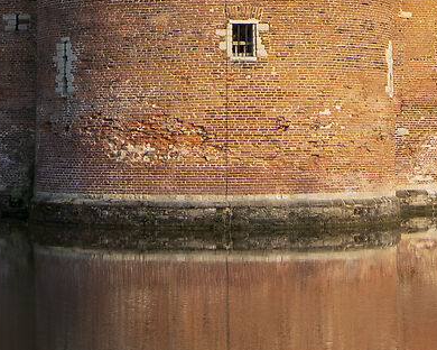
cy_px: -315
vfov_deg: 11.2
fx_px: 1643
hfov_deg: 15.1
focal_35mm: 127
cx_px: 145
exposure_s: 1/60
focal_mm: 22
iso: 100
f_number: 13
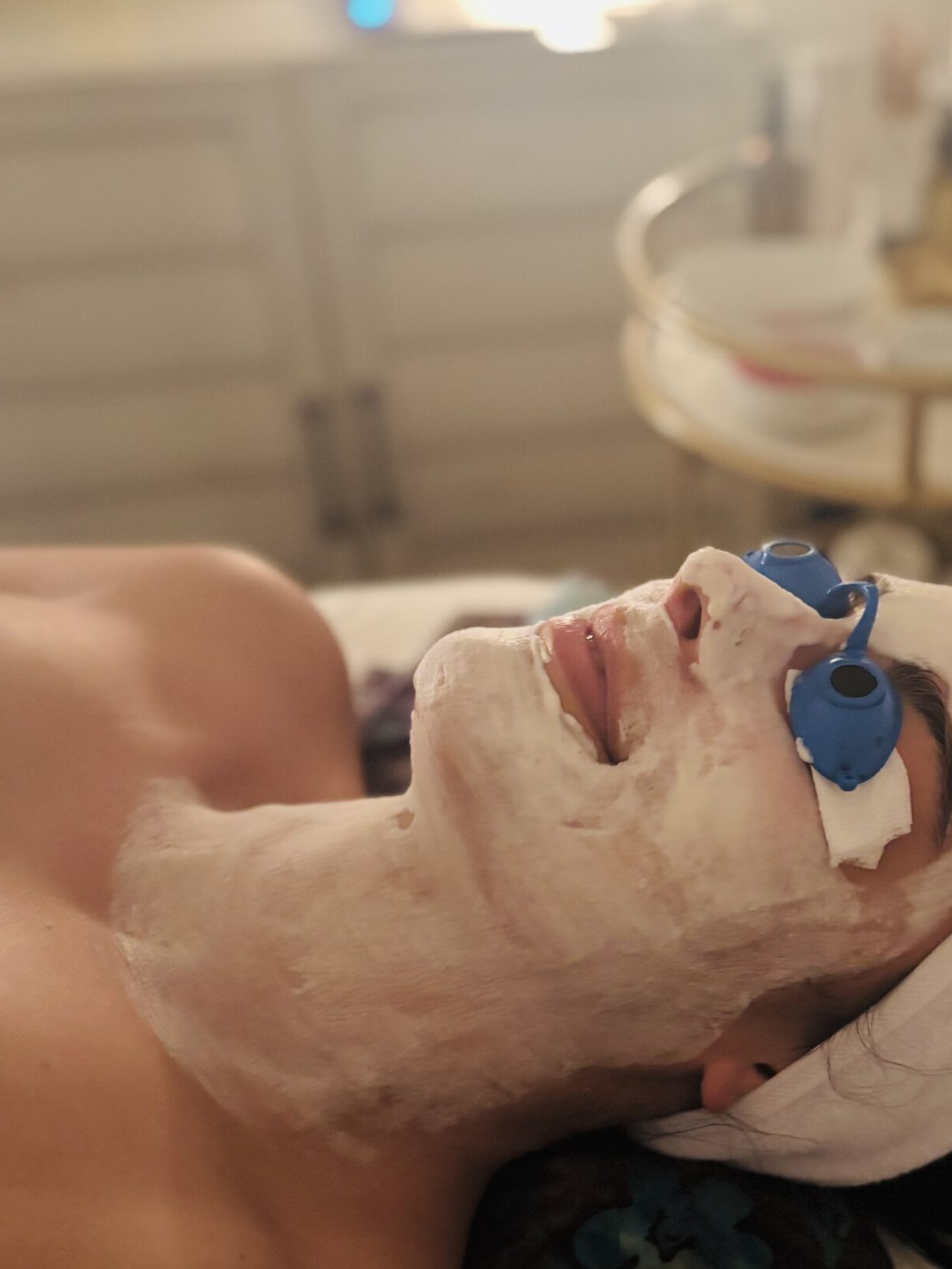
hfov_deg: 34.3
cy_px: 702
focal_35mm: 41
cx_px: 729
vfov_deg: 45.7
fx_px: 1503
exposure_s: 1/24
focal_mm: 5.96
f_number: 1.6
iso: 1000
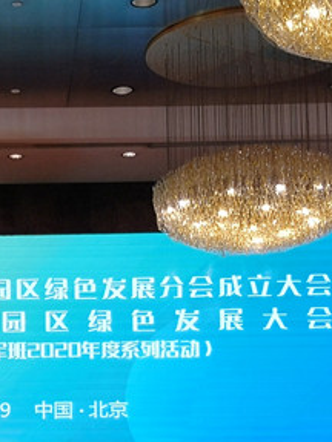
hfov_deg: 14.4
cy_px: 411
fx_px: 1279
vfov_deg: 19.2
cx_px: -37
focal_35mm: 100
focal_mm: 3.95
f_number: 1.6
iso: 50
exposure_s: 1/50
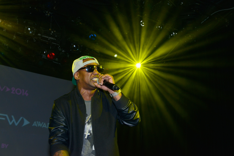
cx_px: 117
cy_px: 78
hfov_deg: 39.6
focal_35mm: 50
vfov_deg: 27.0
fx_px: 325
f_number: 8
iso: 1000
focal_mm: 50
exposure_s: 1/60
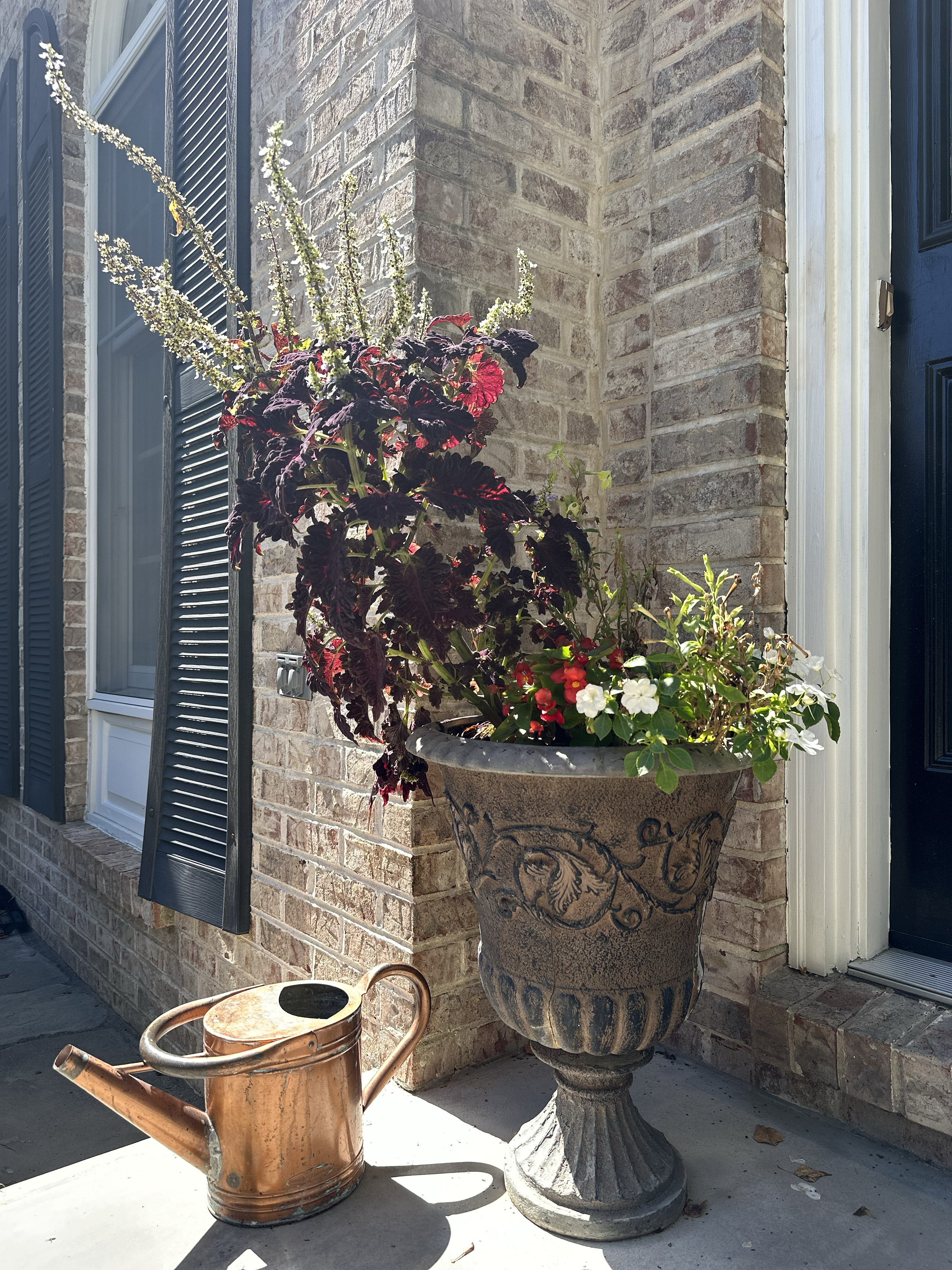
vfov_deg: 71.6
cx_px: 476
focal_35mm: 24
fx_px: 880
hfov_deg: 56.8
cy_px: 635
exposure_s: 1/694
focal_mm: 6.86
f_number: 1.78
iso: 80
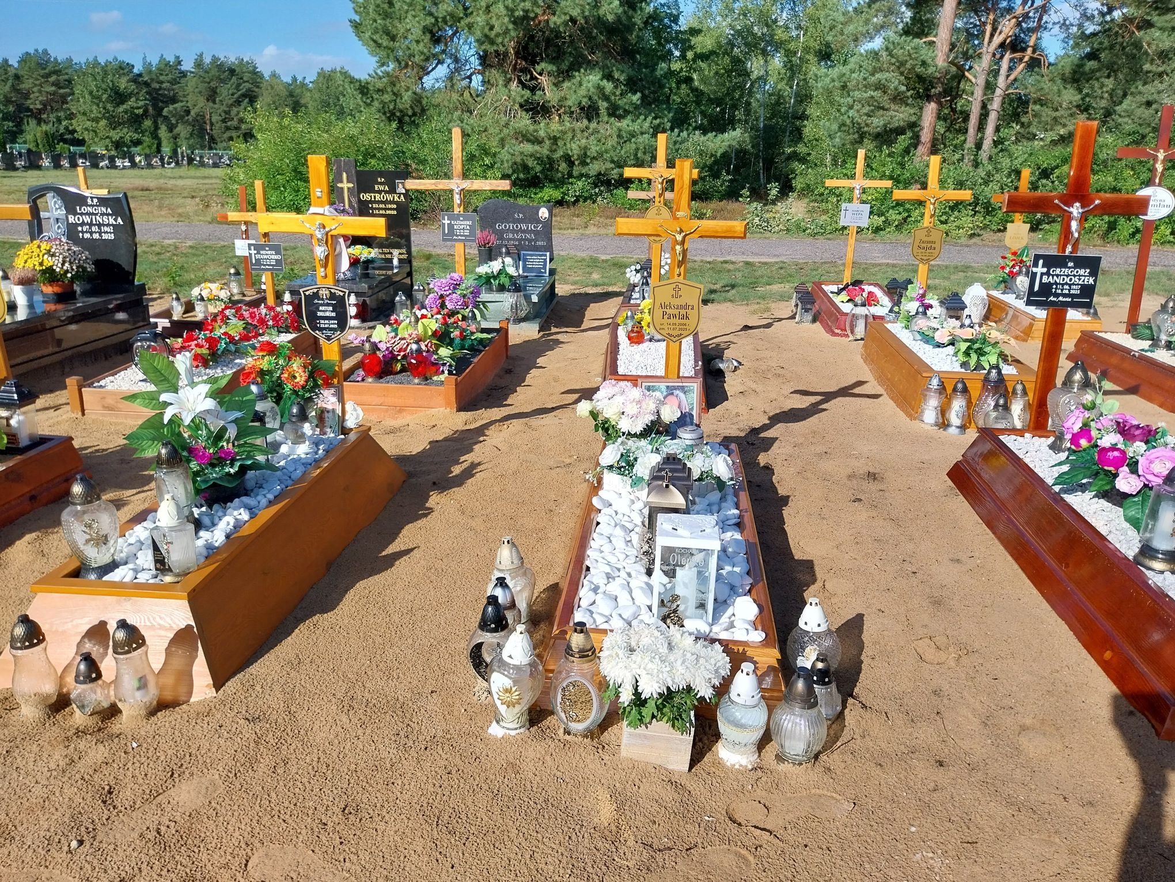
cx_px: 588
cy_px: 441
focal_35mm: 26
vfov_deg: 53.1
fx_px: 883
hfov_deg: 67.3
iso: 25
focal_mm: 4
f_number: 1.8
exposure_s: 1/1012
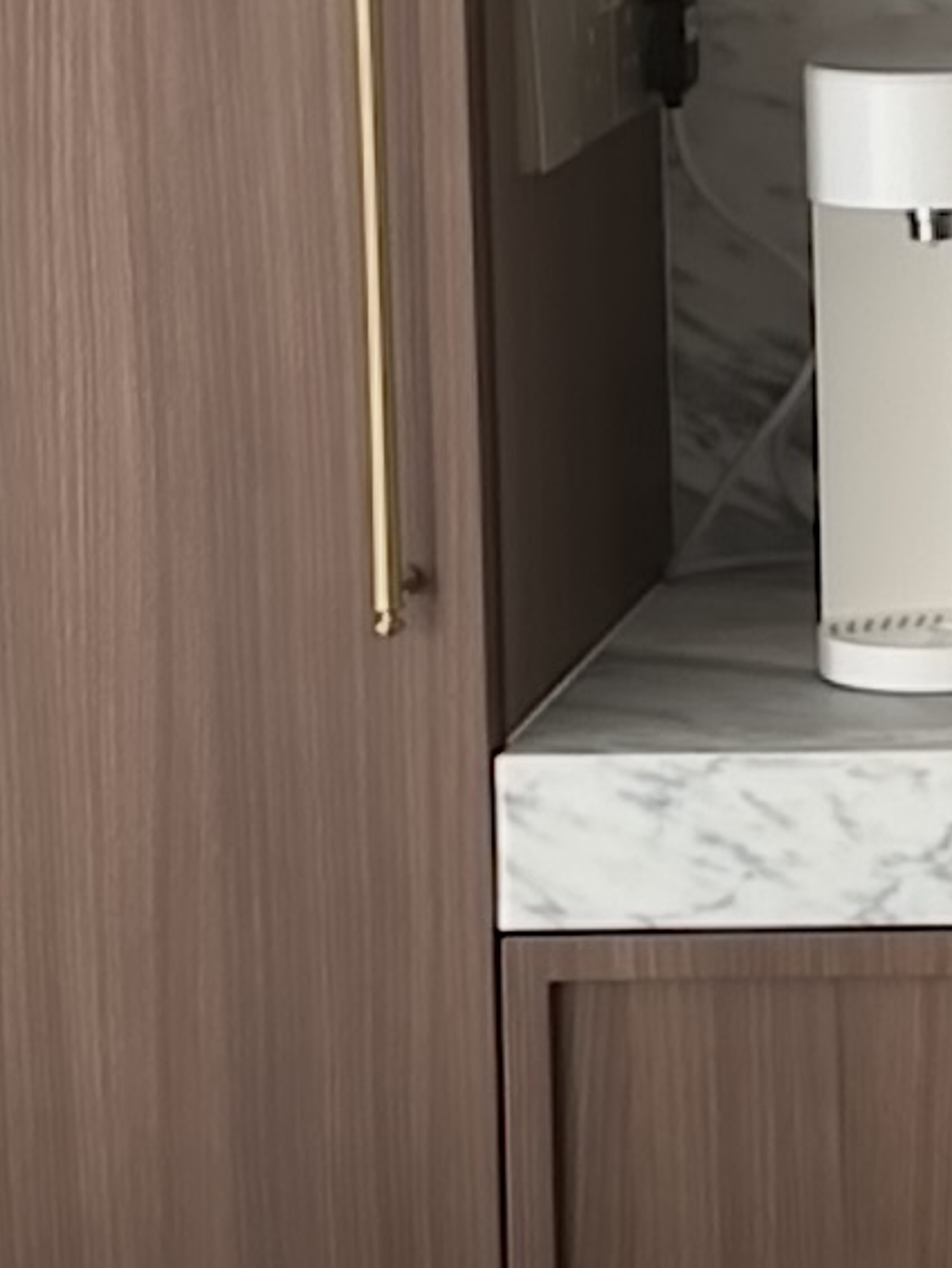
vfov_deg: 12.7
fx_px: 5645
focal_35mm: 154
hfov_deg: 9.1
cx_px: 1901
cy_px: 155
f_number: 1.78
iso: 640
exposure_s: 1/60
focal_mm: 6.86
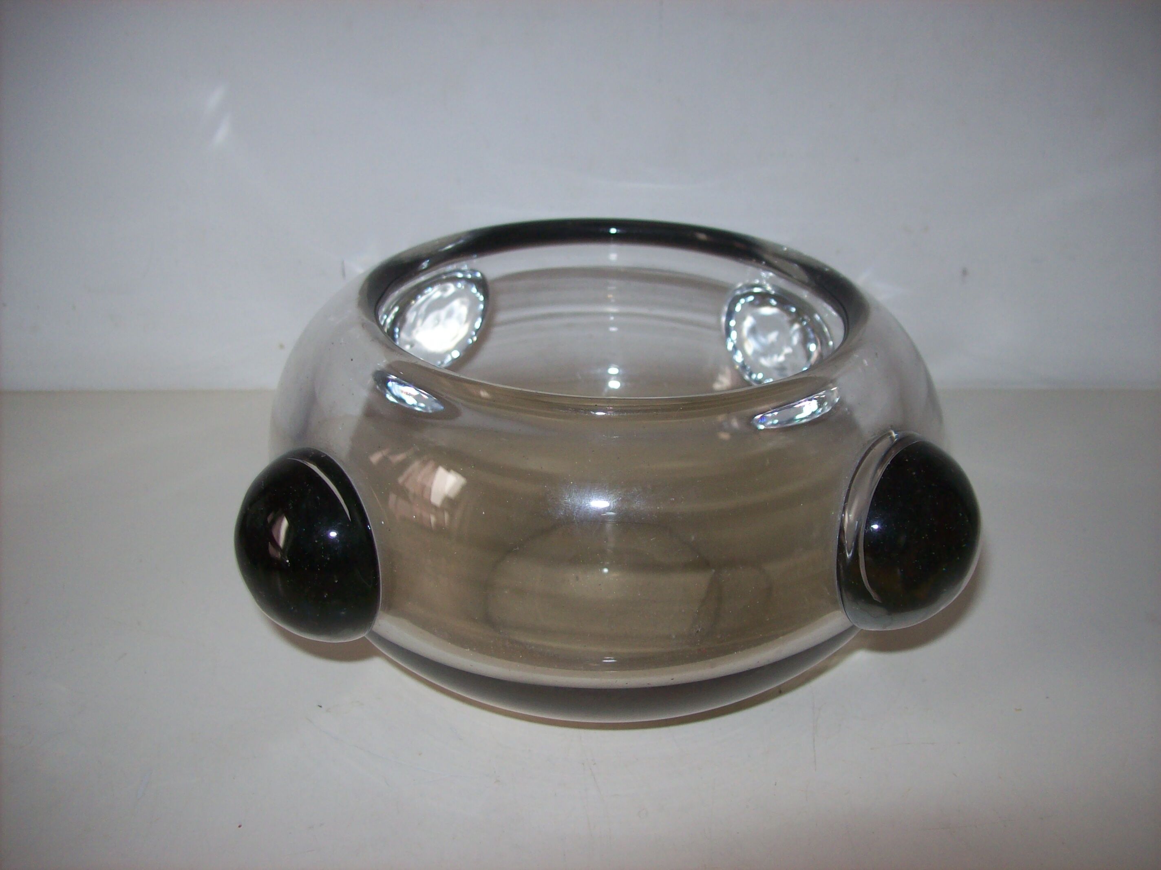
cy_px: 435
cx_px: 580
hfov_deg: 51.4
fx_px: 1207
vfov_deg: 39.6
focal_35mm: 36
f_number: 2.7
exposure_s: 1/64
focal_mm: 6
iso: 80
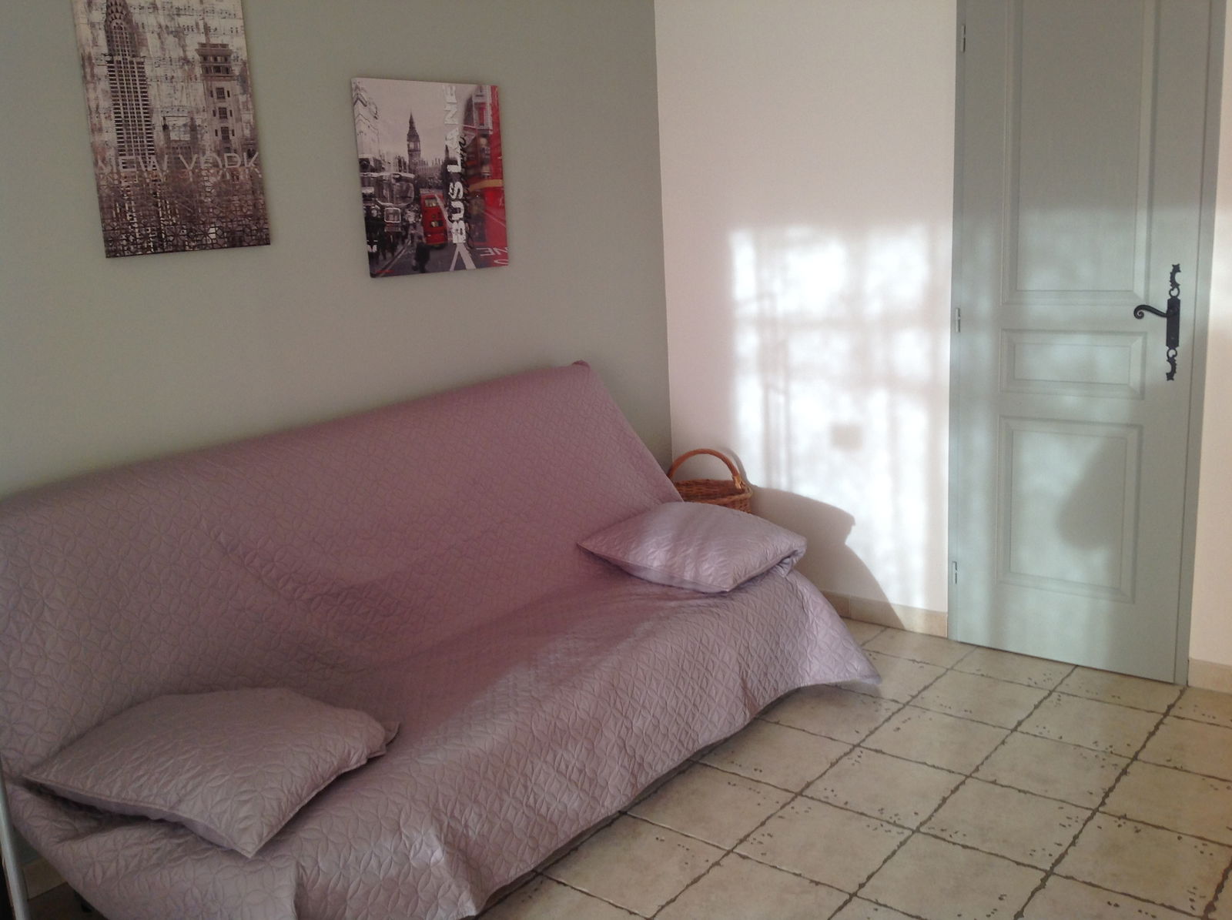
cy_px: 460
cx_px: 616
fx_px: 1244
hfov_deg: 52.7
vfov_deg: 40.6
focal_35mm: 35
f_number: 2.4
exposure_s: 1/24
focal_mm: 4.28
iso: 50
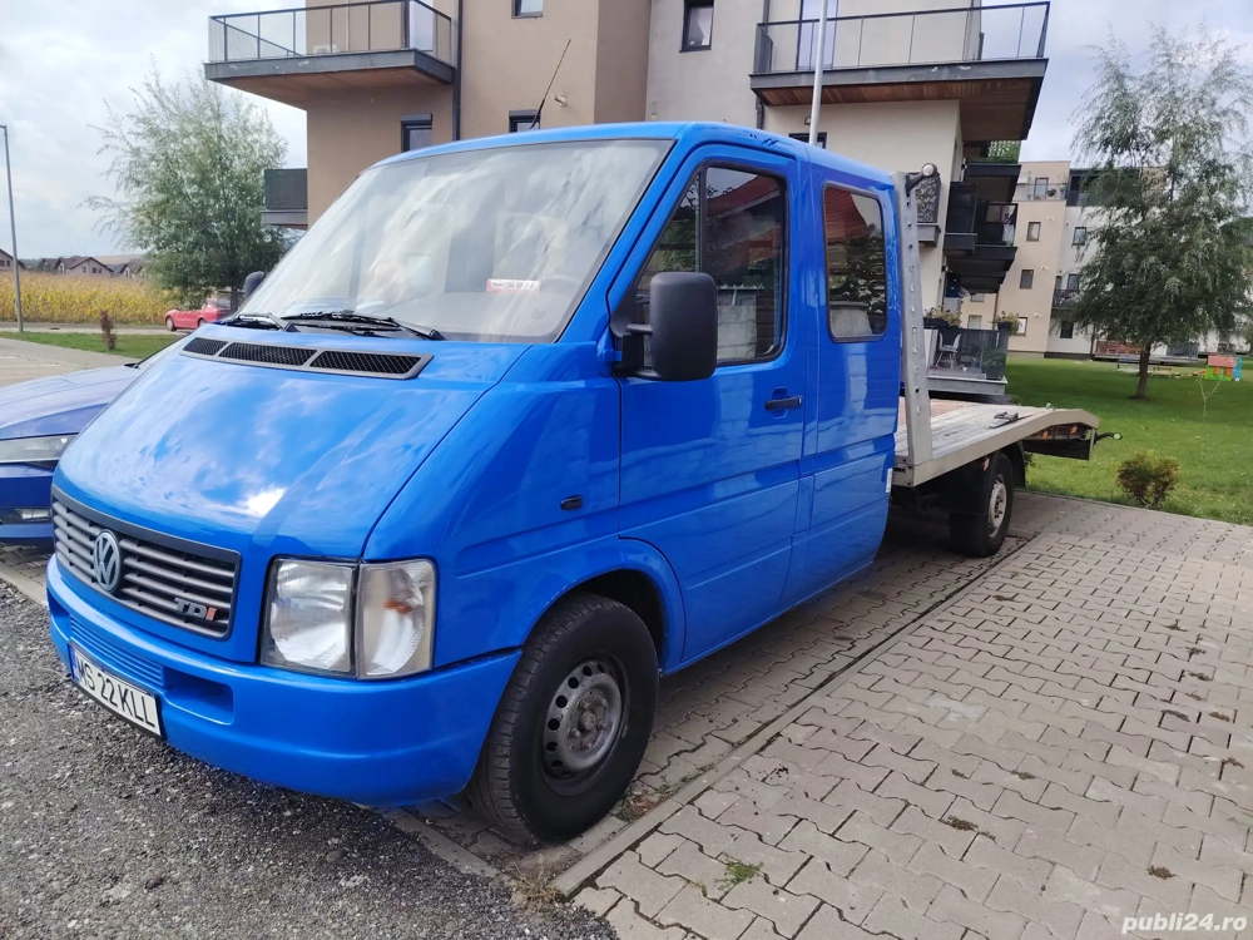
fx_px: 869
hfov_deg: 71.6
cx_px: 626
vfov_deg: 56.8
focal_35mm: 24
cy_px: 470
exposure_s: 1/827
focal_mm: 5.25
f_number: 1.75
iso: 100
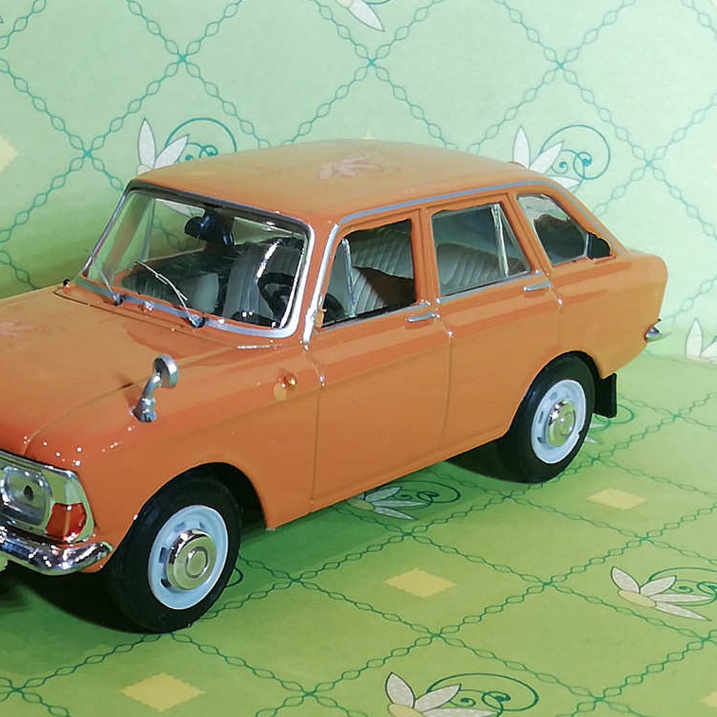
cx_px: 243
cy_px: 376
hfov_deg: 21.3
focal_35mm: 81
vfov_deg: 21.4
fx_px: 1898
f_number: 2.2
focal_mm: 3.46
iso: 100
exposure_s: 1/33.3
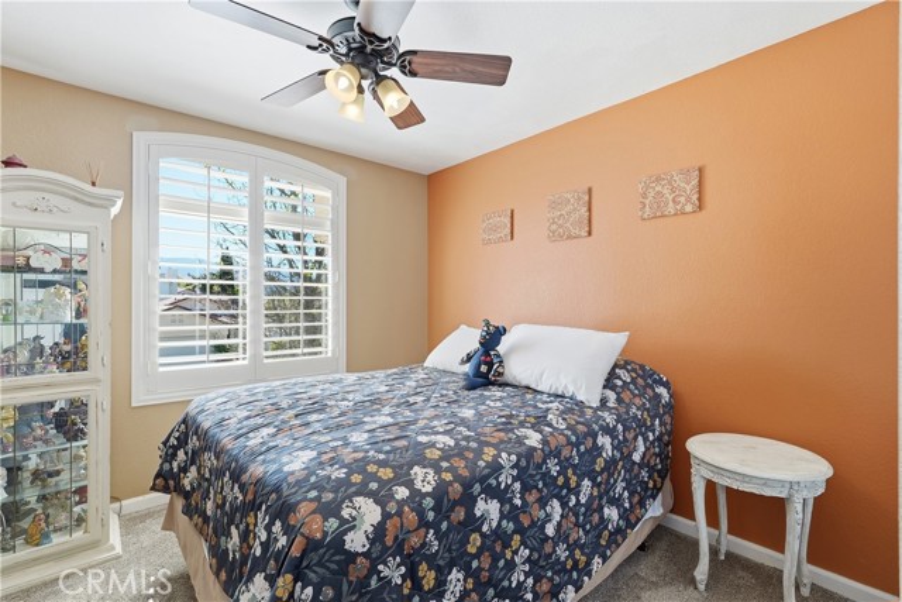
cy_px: 301
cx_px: 451
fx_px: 401
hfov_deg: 96.7
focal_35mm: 16
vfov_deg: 73.8
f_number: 5.6
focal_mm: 16
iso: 500
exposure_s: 1/15
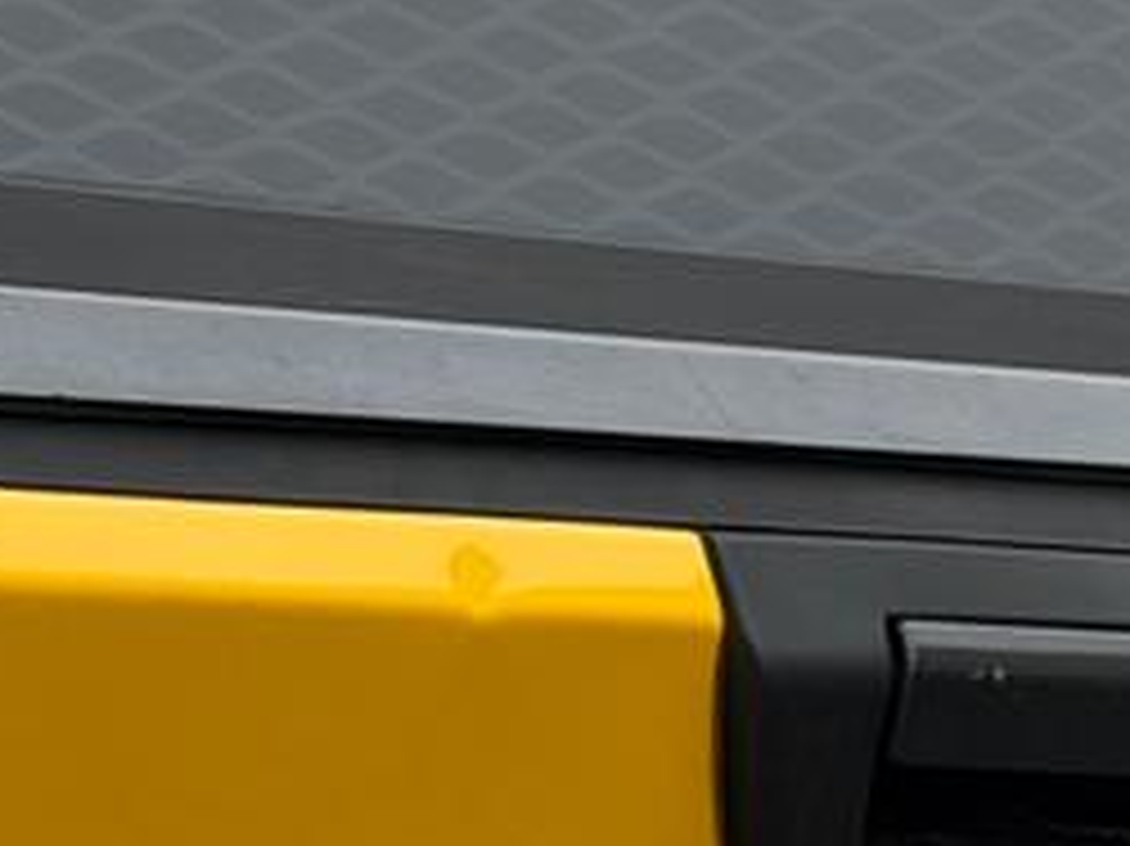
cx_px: 329
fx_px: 7994
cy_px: 1868
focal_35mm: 245
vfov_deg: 5.9
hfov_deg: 8.1
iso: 64
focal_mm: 6.76
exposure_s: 1/1575
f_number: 1.78
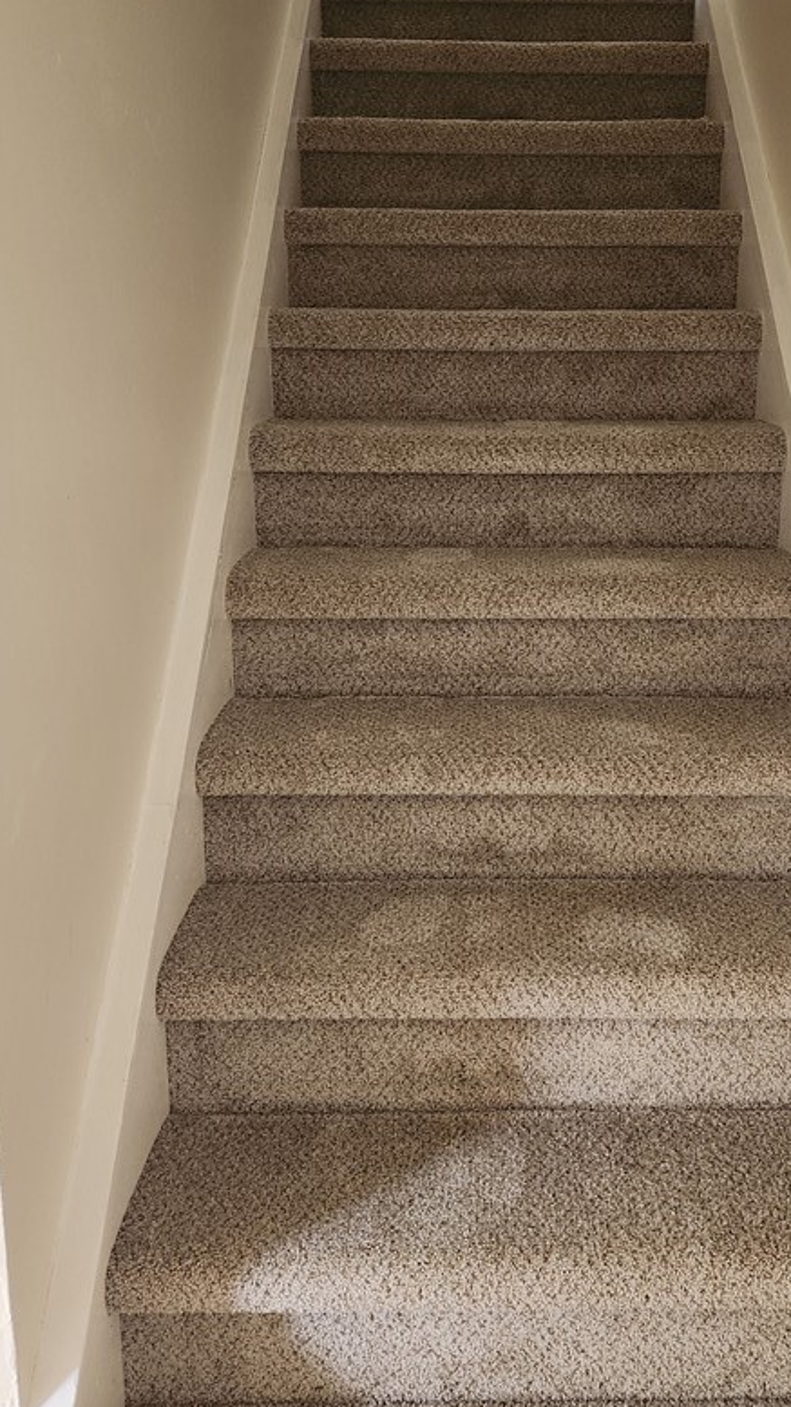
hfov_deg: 35.3
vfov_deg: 59.3
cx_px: 514
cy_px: 615
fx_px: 1232
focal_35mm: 33
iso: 640
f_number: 1.8
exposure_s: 1/120
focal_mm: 5.4
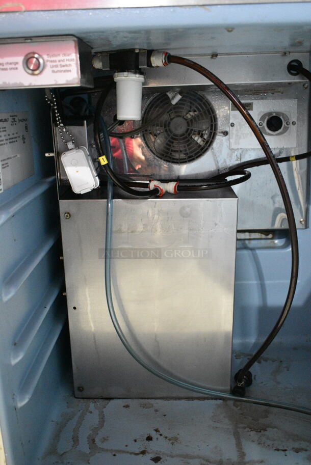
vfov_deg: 53.1
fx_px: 466
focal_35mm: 36
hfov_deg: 36.9
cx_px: 156
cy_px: 232
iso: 6400
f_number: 5.6
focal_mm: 24
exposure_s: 1/80
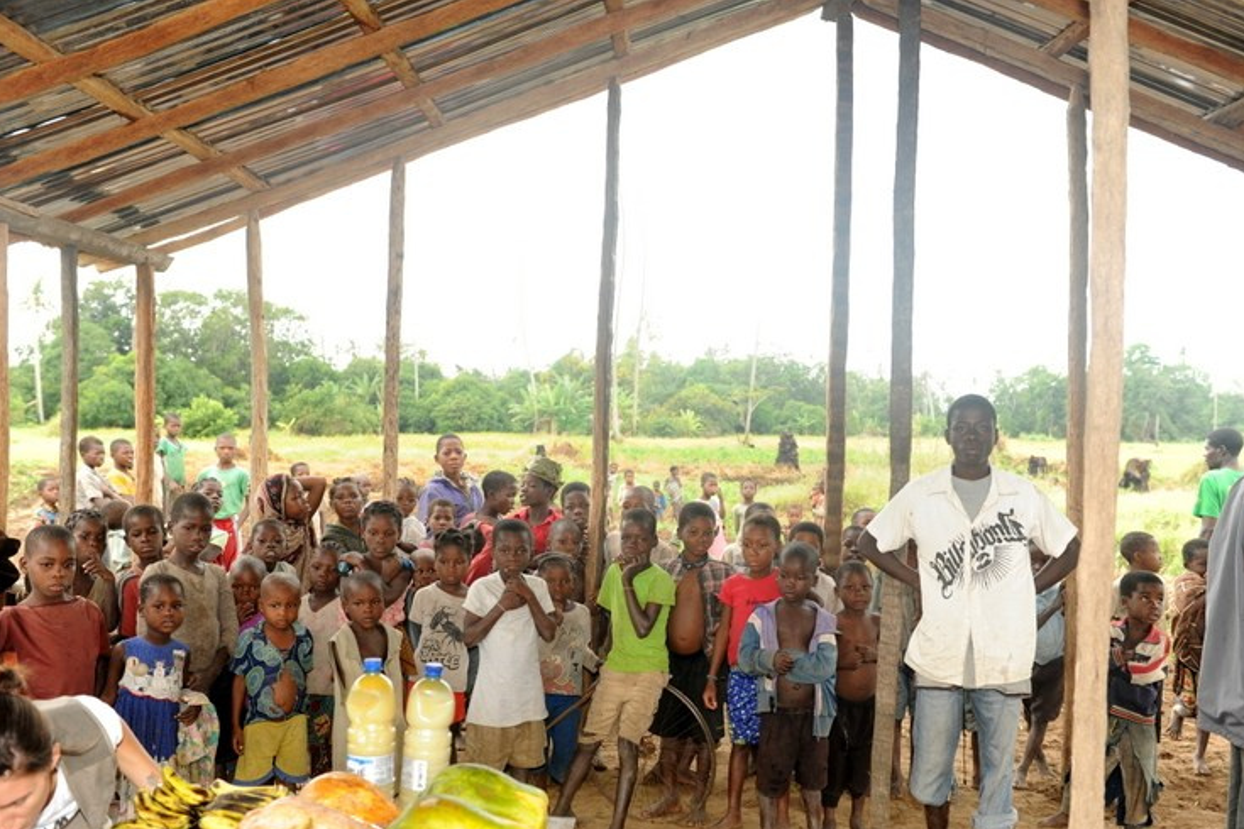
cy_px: 449
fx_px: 1278
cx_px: 623
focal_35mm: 37
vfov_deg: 35.9
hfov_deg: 51.9
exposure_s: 1/250
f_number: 4
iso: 640
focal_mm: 34
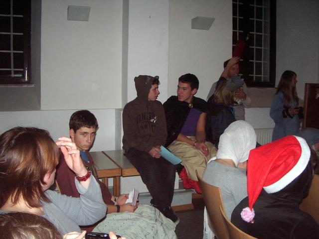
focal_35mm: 35
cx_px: 160
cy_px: 120
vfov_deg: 40.7
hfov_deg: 52.6
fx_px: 323
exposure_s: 1/40
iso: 200
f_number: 2.6
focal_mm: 5.8
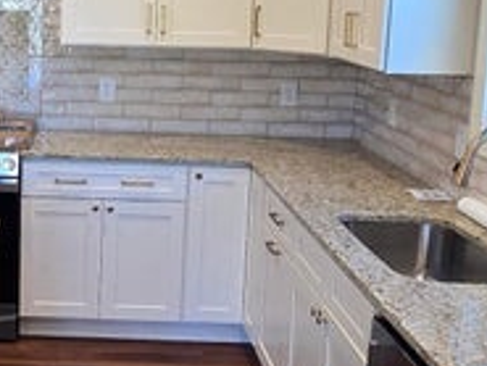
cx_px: 20
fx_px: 845
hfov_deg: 30.3
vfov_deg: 24.3
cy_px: 111
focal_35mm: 60
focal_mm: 2.2
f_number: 2.2
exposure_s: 1/60
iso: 80
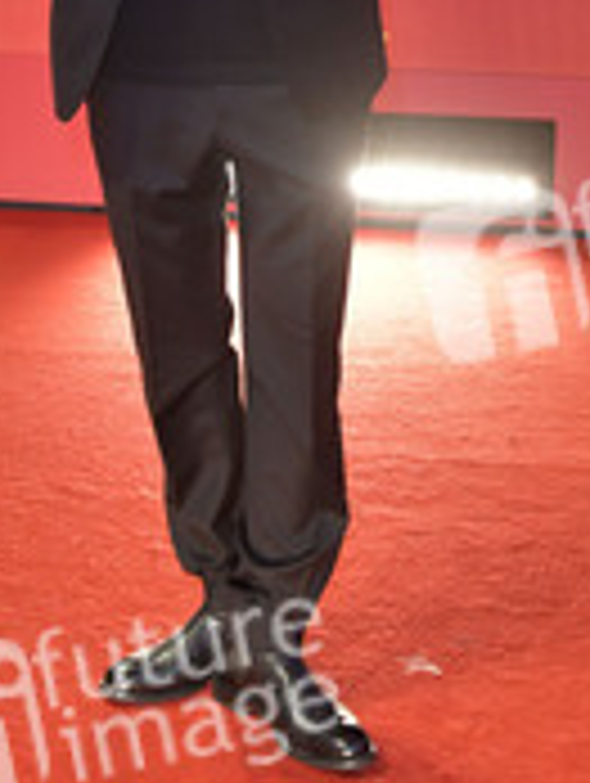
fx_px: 1700
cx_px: 239
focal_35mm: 75
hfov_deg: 19.7
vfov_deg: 24.9
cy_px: 32
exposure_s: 1/200
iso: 1250
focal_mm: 34
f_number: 5.6
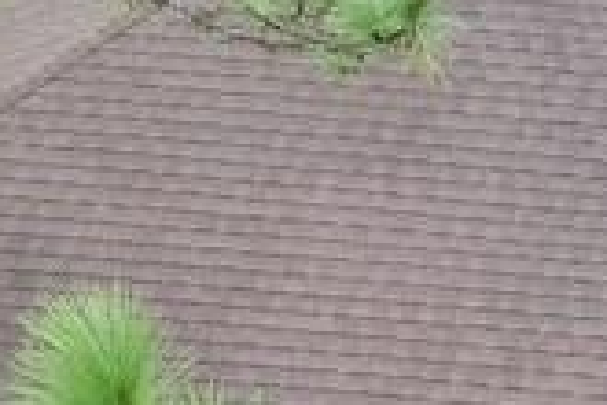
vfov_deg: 13.1
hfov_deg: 19.1
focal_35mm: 101
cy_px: 526
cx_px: 721
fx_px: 1703
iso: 100
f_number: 2.6
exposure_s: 1/60
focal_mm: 4.49
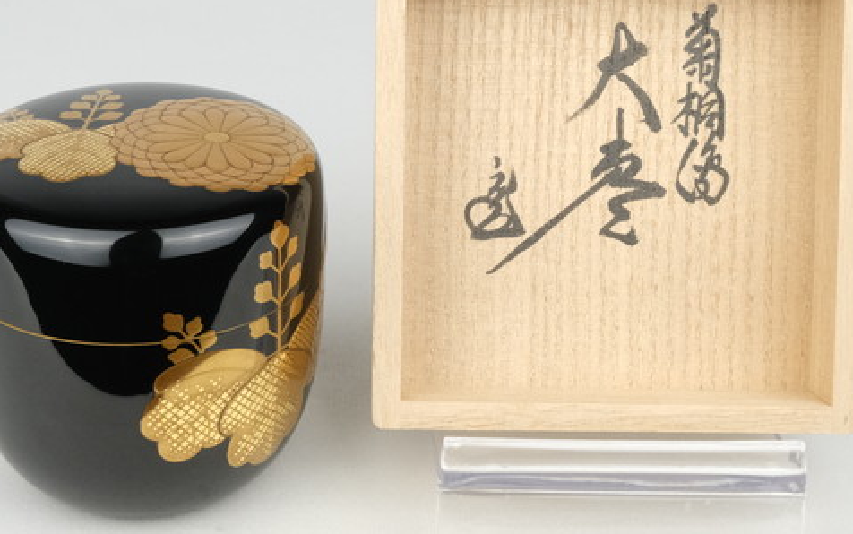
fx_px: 1093
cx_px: 405
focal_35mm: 47
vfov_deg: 27.4
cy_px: 234
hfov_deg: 42.6
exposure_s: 1/34
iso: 1600
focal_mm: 26.4
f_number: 11
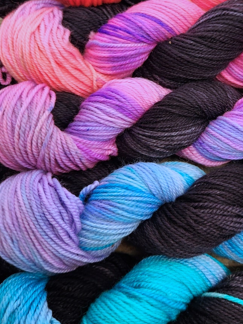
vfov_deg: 42.7
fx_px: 402
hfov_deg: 32.9
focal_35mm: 43
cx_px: 184
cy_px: 87
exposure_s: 1/120
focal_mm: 5.4
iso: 200
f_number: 1.8
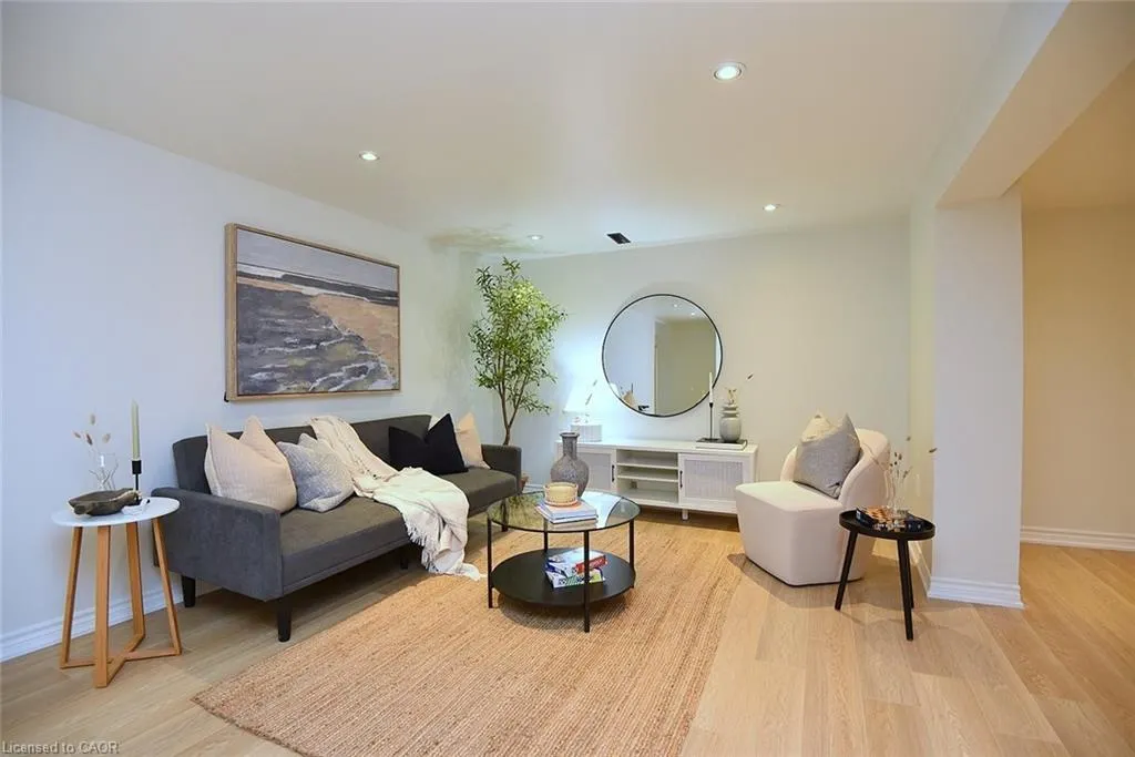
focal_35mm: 16
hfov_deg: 96.7
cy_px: 378
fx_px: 504
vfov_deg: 73.8
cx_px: 568
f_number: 4
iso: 800
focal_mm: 16
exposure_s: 1/60
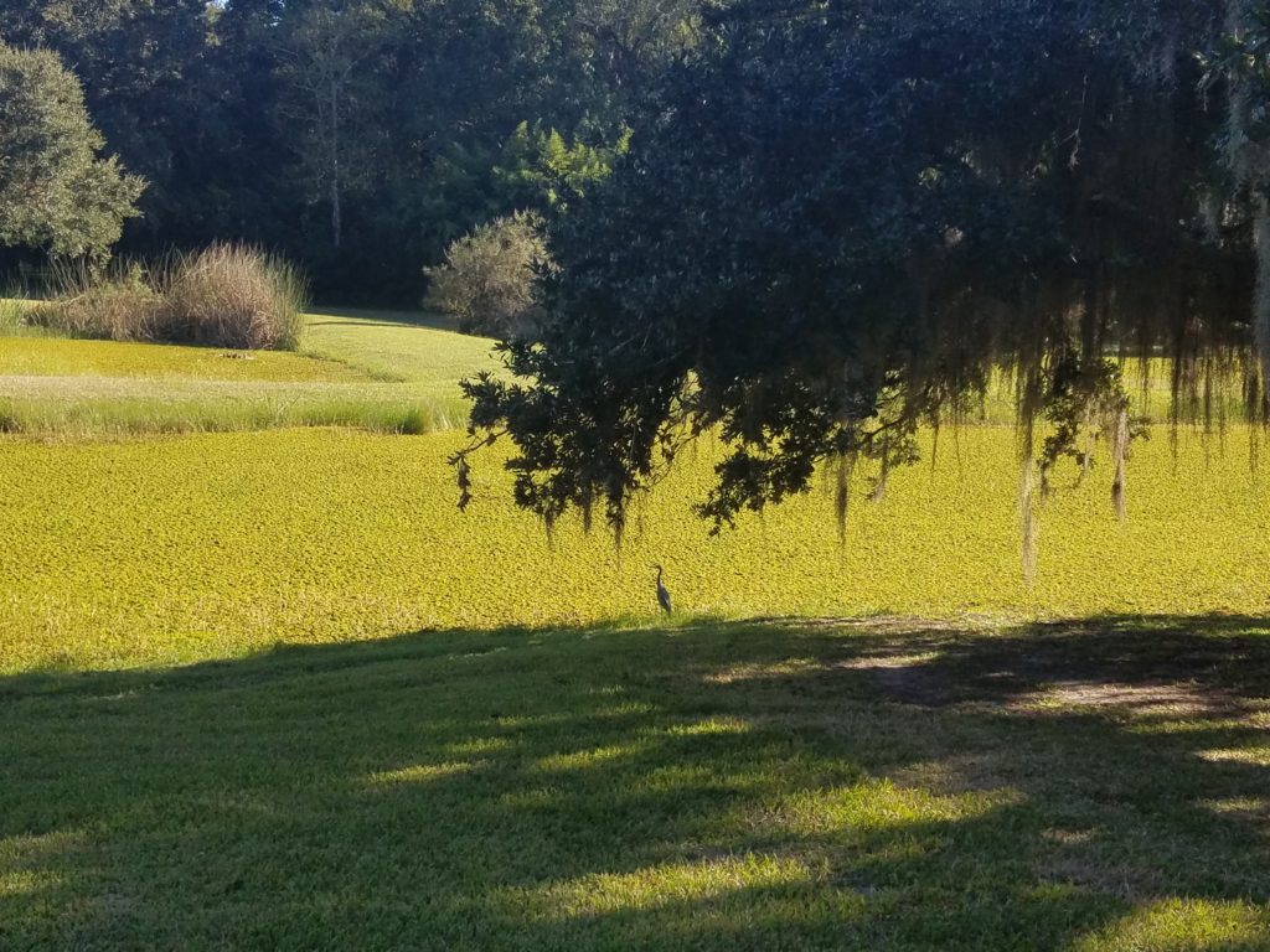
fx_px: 954
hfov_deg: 67.3
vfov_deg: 53.1
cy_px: 476
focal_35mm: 26
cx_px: 635
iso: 50
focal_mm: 4.2
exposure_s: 1/1156
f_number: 1.7
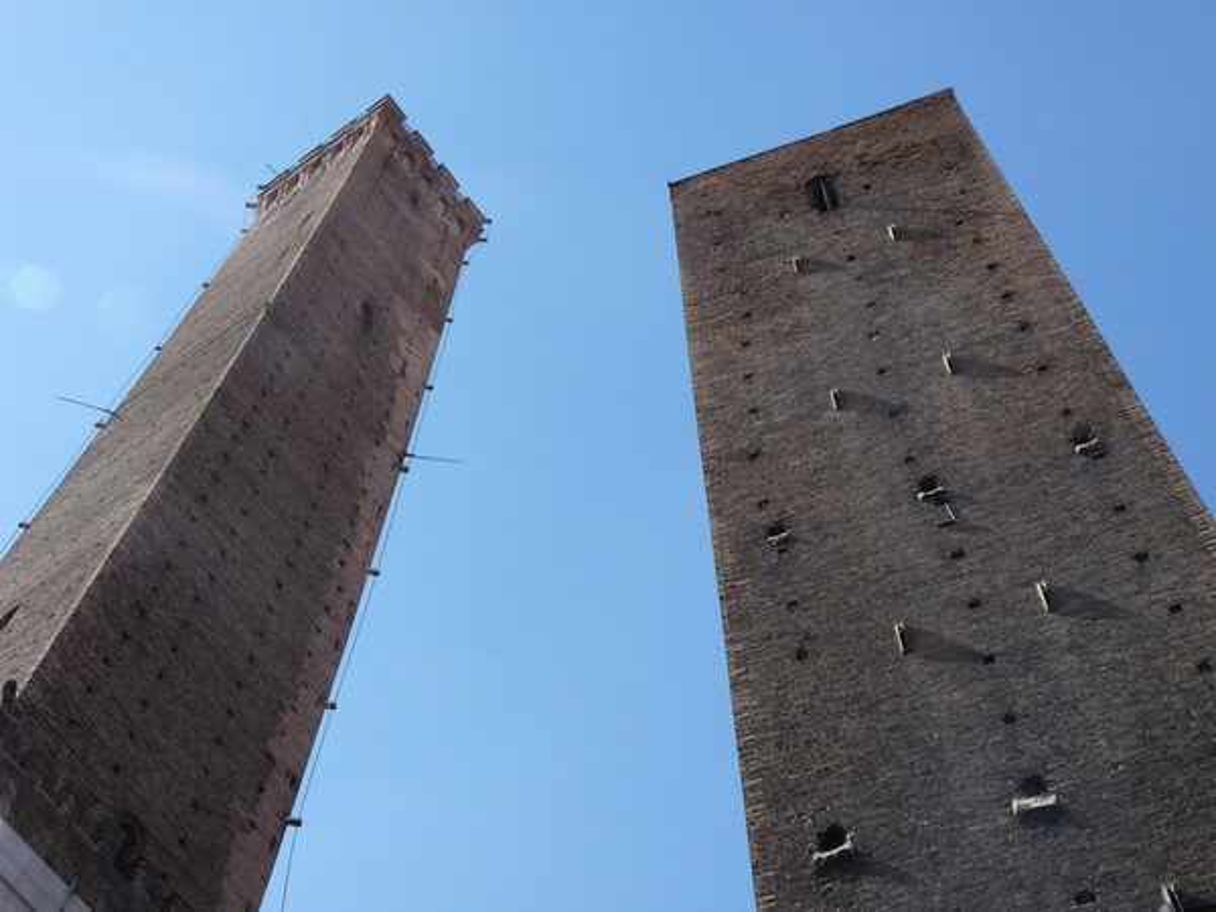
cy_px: 456
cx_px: 608
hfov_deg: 32.7
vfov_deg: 24.8
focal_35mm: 59
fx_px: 2073
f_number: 5.6
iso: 100
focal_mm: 10.4
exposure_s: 1/320
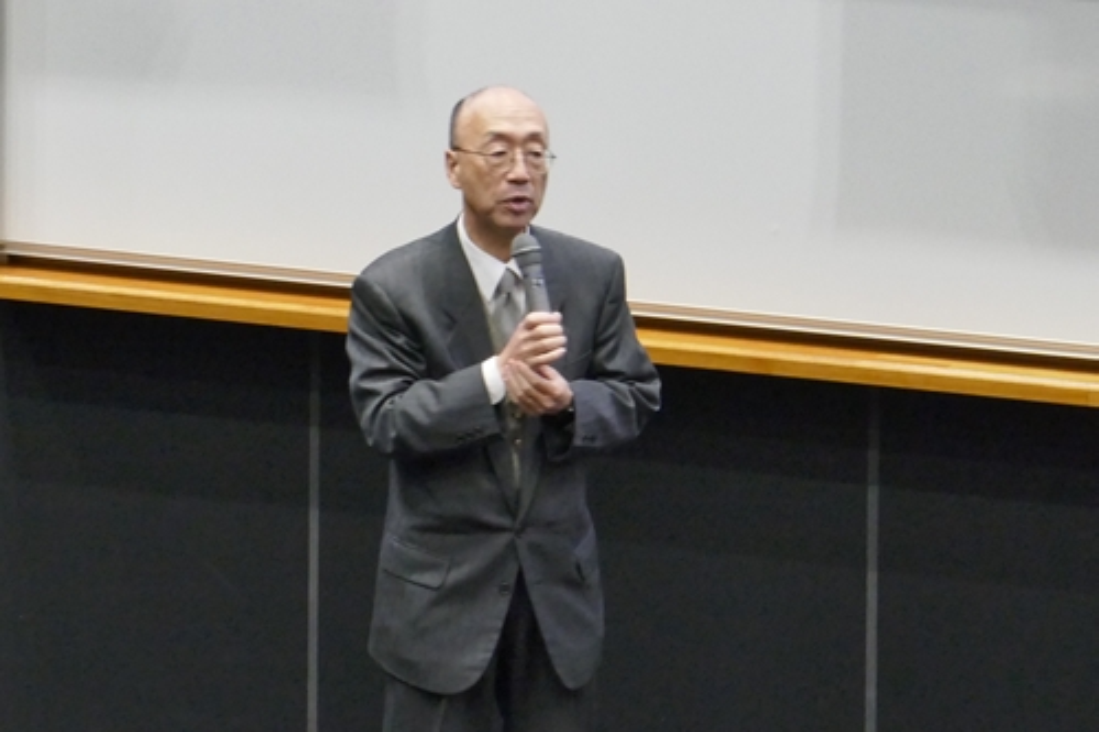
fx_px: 14831
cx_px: 550
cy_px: 366
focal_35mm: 486
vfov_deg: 2.8
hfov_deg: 4.2
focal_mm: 91
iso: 1600
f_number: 5.9
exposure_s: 1/25
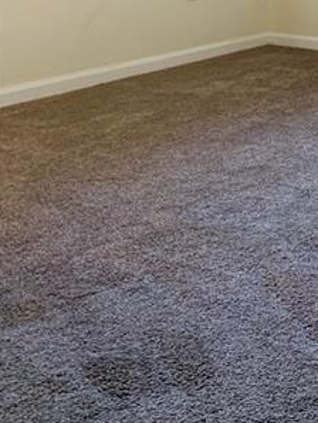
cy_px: -47
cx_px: 403
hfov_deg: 20.3
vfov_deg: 26.6
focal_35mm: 67
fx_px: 819
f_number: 1.8
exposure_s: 1/60
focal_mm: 4.25
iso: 200
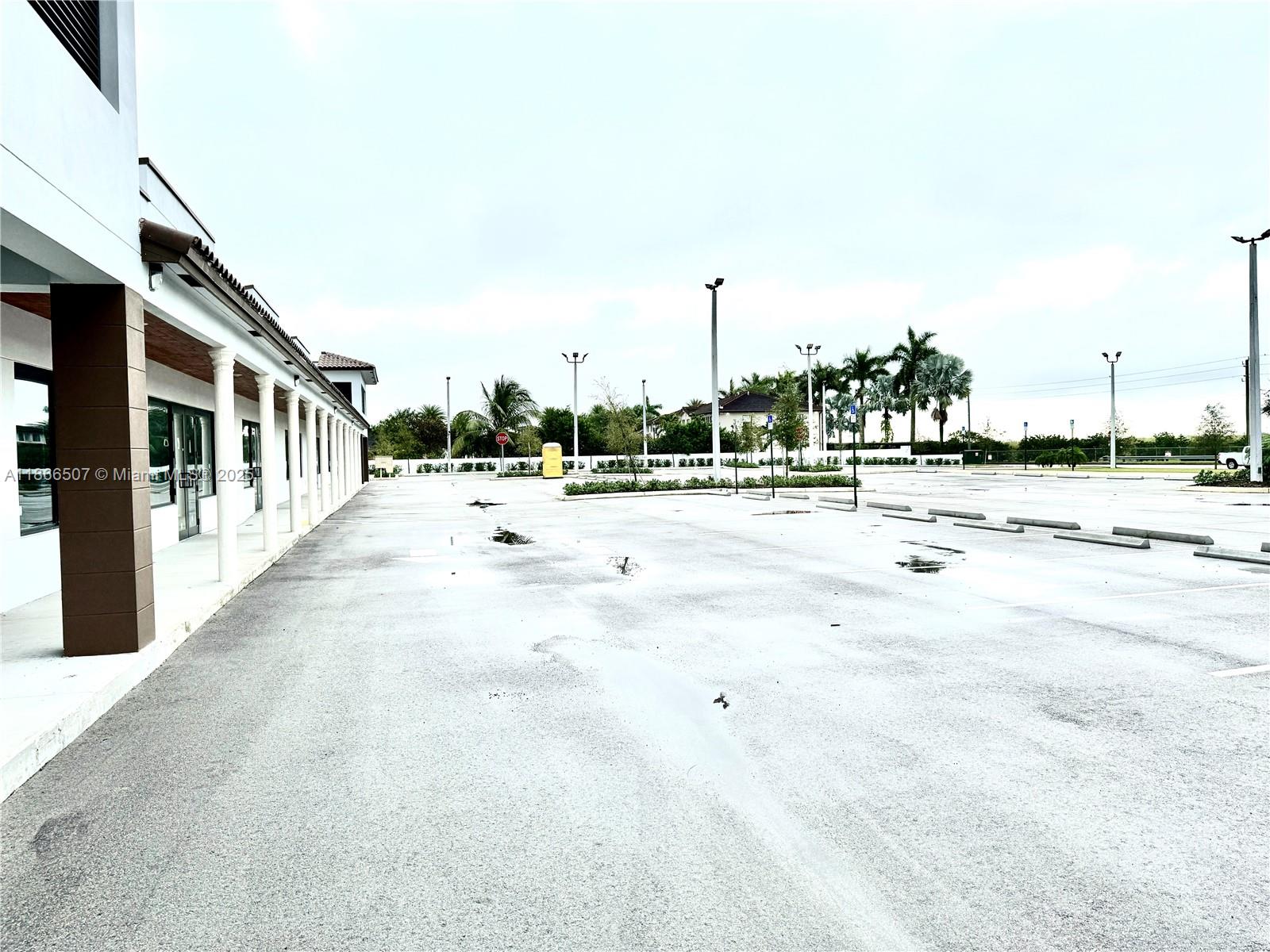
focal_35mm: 24
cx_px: 635
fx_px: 881
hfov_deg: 71.6
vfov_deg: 56.8
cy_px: 476
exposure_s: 1/1425
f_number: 1.78
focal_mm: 6.86
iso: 80
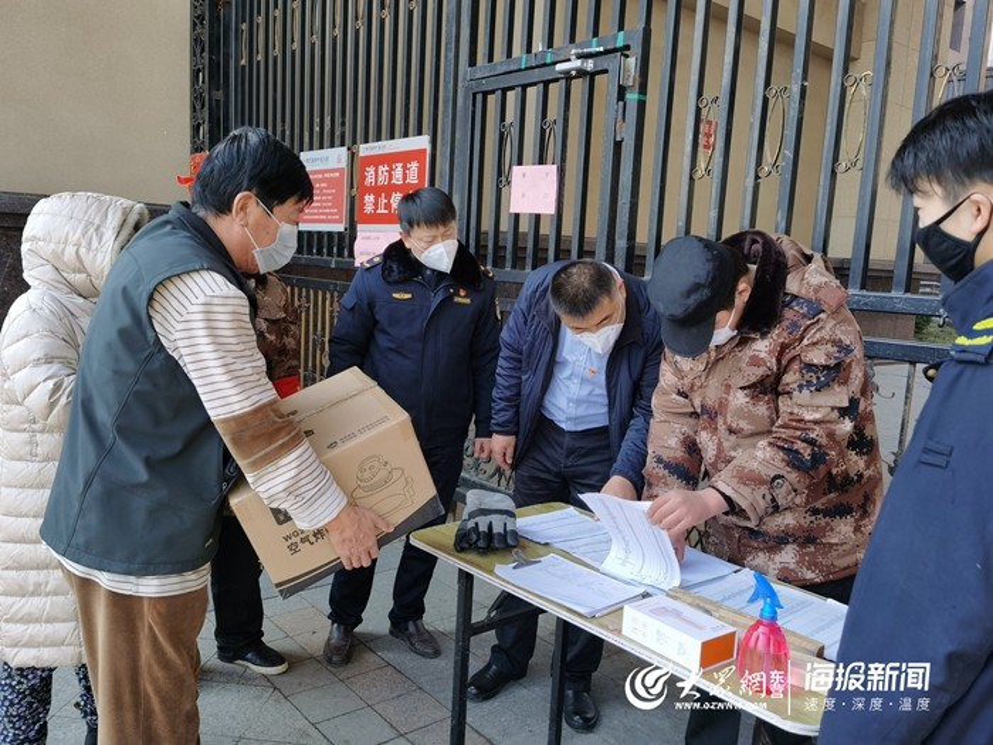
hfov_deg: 61.7
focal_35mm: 29
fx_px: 832
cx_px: 496
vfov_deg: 48.2
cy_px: 372
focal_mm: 5.56
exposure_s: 1/583
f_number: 1.6
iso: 50
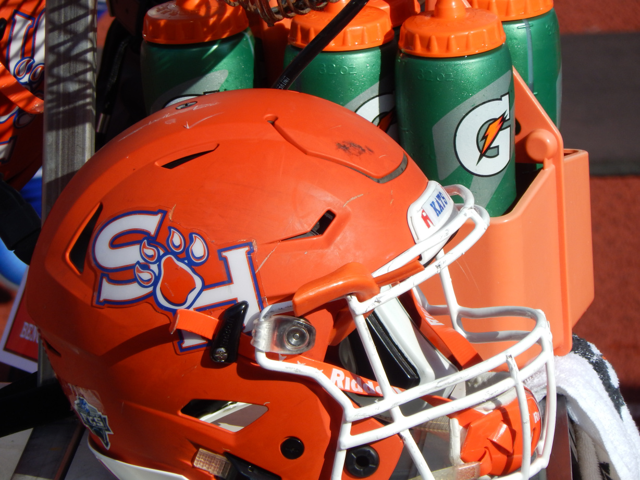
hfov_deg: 3.6
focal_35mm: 545
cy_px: 240
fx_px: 10076
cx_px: 320
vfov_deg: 2.7
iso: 125
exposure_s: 1/800
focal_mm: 97.9
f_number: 5.8
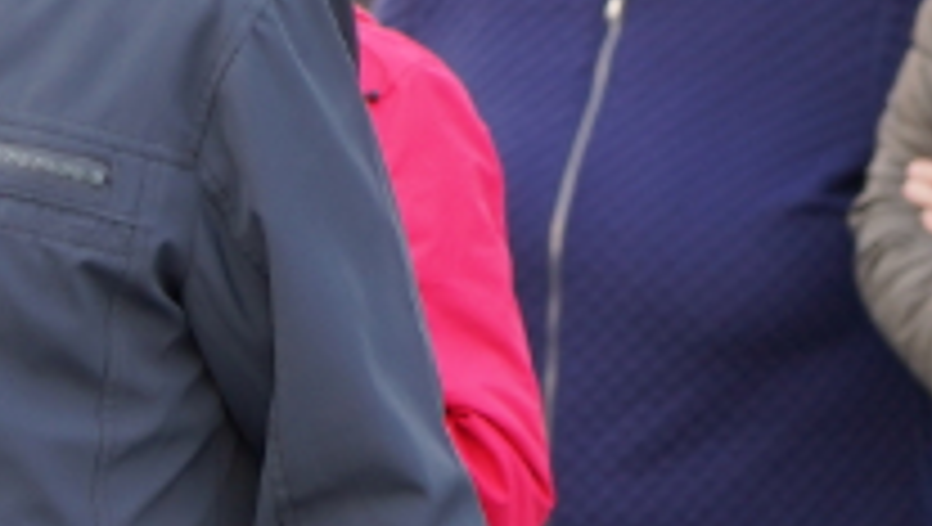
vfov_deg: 1.8
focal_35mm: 690
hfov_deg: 3.1
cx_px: -140
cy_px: 609
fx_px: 17072
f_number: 4
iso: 320
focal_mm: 105
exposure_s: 1/160
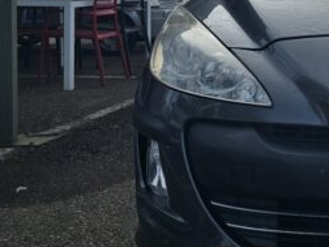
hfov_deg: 23.5
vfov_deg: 19.6
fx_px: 694
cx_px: 432
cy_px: 1
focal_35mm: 73
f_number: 1.7
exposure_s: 1/3282
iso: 12
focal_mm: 6.3
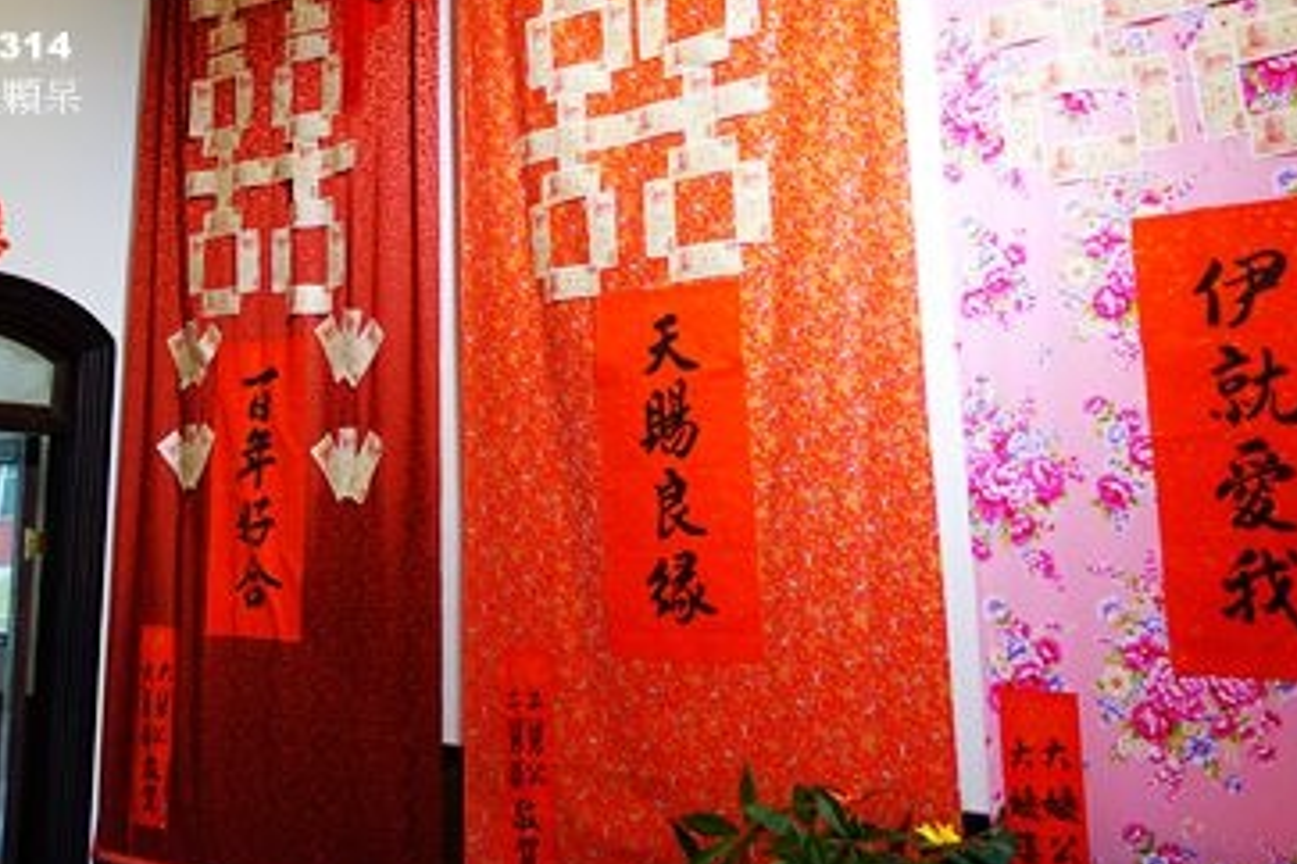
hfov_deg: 44.6
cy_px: 145
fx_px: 1549
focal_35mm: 43
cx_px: 414
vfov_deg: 30.3
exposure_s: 1/30
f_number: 2
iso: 125
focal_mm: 8.8
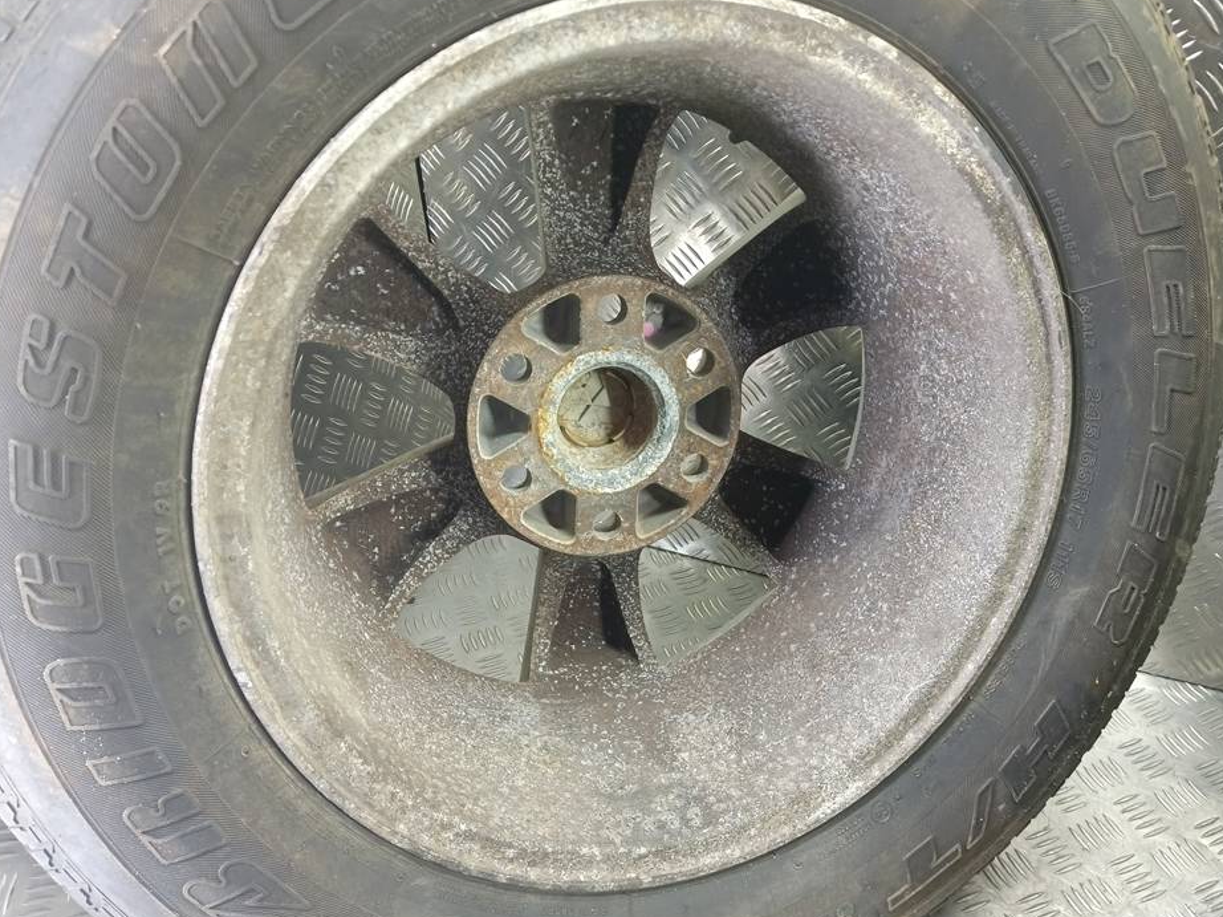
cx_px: 645
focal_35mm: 30
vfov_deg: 46.8
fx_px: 1060
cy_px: 447
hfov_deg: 59.9
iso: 387
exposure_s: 1/25
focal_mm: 4.11
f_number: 1.6
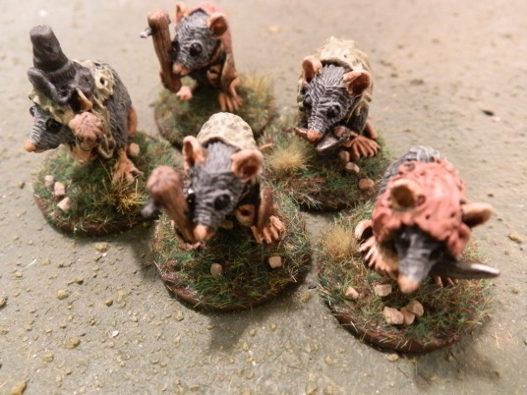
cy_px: 198
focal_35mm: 28
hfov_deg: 63.4
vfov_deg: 49.7
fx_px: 426
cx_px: 264
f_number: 3.1
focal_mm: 5
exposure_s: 1/30
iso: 400
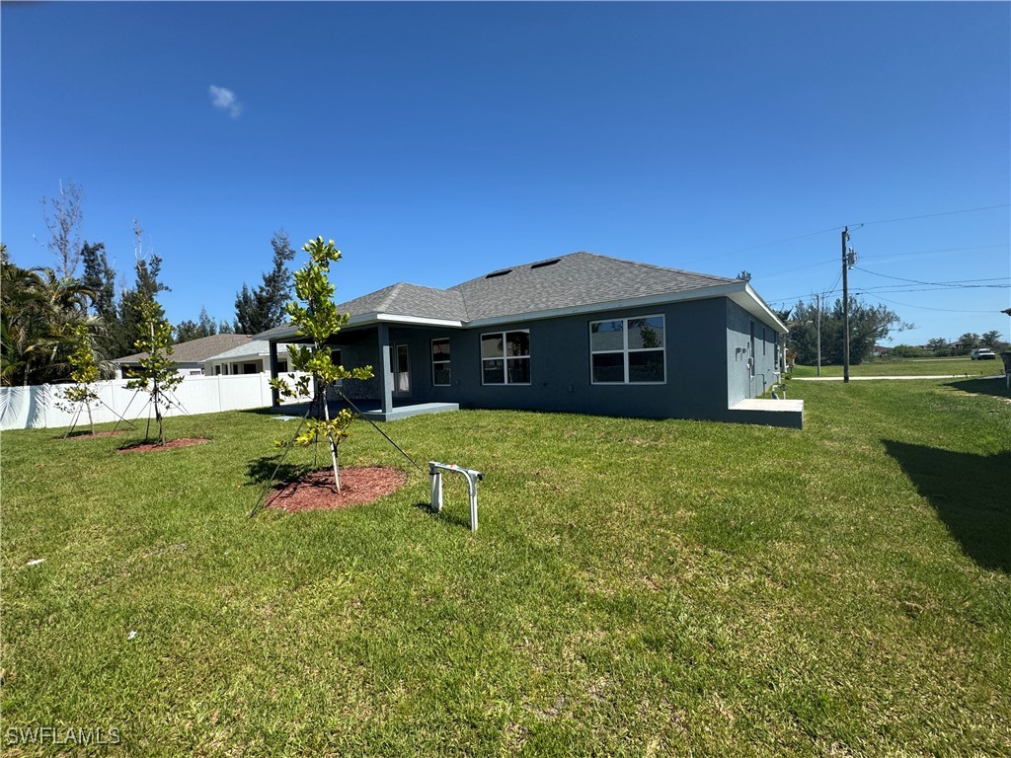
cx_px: 506
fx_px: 409
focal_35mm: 14
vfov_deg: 85.7
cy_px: 379
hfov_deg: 102.1
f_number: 2.2
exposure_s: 1/1370
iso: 50
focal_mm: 2.22
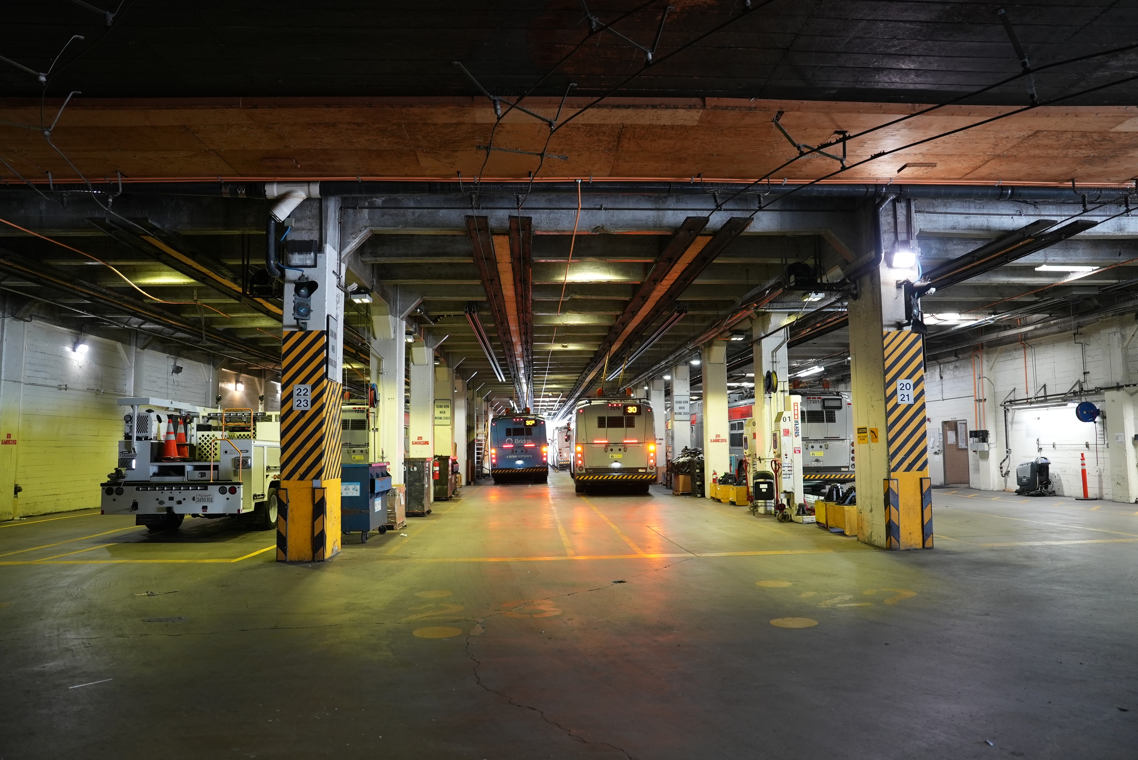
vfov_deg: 53.2
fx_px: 759
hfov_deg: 73.7
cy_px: 380
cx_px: 569
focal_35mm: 24
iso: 2000
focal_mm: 24
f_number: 2.8
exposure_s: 1/160
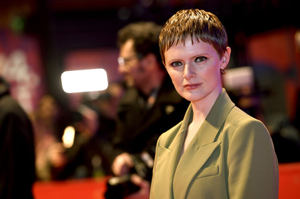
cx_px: 150
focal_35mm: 175
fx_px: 1457
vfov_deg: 7.8
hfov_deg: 11.8
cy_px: 100
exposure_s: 1/160
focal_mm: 175
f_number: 5
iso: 800
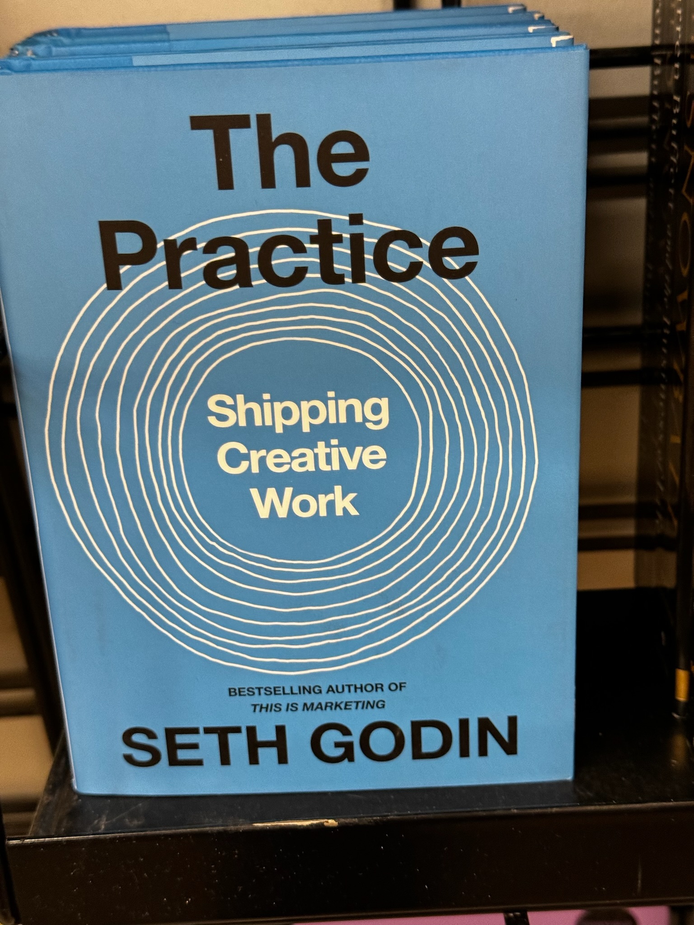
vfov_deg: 39.7
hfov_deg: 30.3
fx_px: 1283
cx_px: 347
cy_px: 462
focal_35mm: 48
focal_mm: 6.76
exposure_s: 1/60
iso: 250
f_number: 1.78
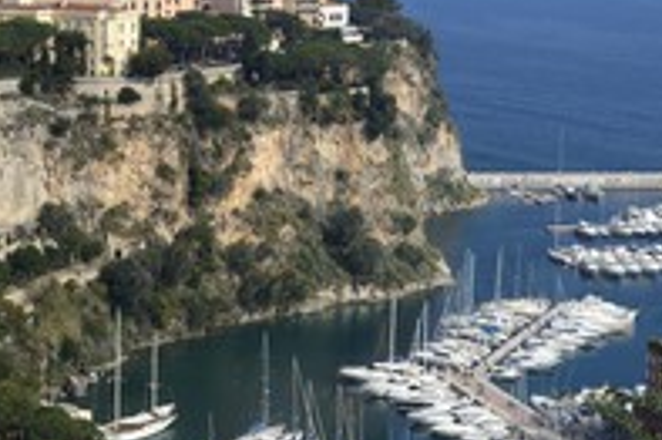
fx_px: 1764
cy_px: 205
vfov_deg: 14.2
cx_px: 316
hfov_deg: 21.3
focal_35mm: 96
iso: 200
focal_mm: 45
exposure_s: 1/320
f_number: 10
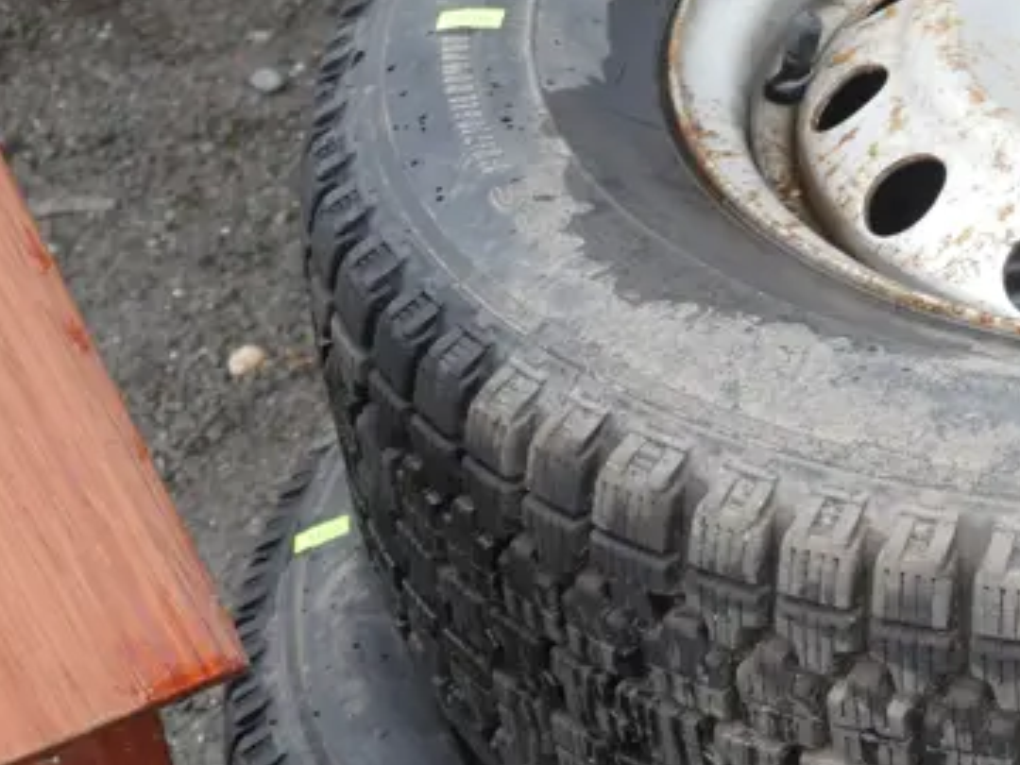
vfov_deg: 11.2
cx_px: 1332
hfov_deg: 14.4
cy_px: 857
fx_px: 3860
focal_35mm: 131
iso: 400
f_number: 5.1
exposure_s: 1/60
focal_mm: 23
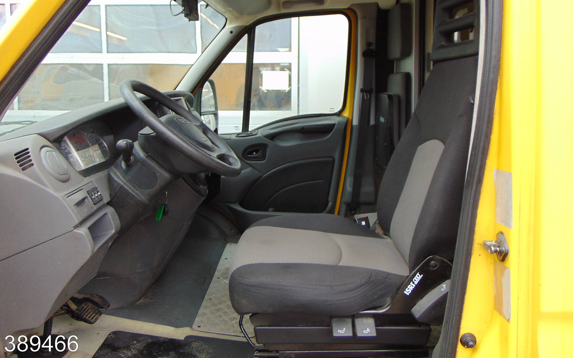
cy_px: 143
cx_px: 282
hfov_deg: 68.4
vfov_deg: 45.8
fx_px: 422
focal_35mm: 27
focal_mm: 4.5
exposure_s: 1/40
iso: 80
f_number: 3
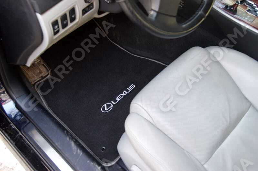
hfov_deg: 53.2
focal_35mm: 36
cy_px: 86
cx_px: 129
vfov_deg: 36.8
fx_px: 258
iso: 400
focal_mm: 24
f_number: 4
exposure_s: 1/20
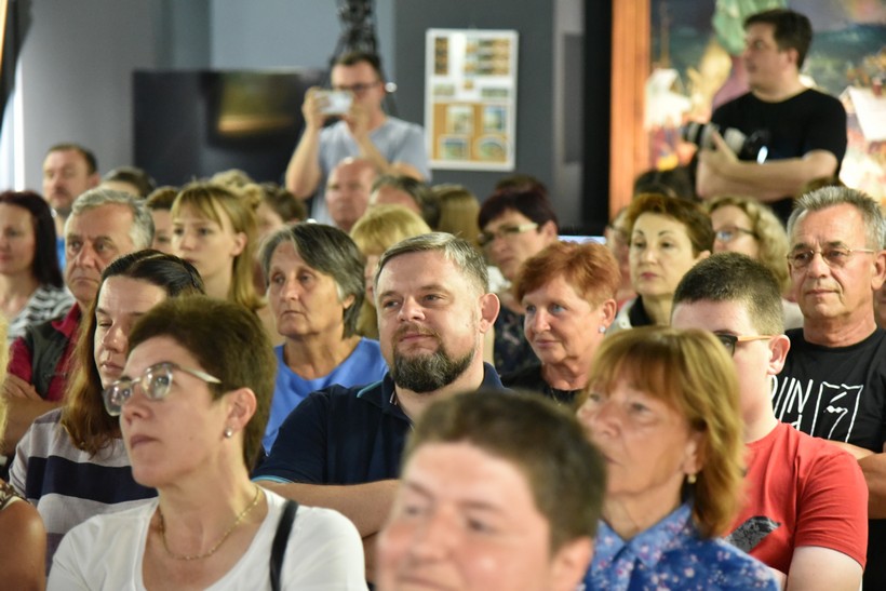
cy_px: 296
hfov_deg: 19.5
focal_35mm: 105
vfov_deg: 13.0
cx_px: 443
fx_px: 2584
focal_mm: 105
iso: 10000
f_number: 4
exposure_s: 1/60
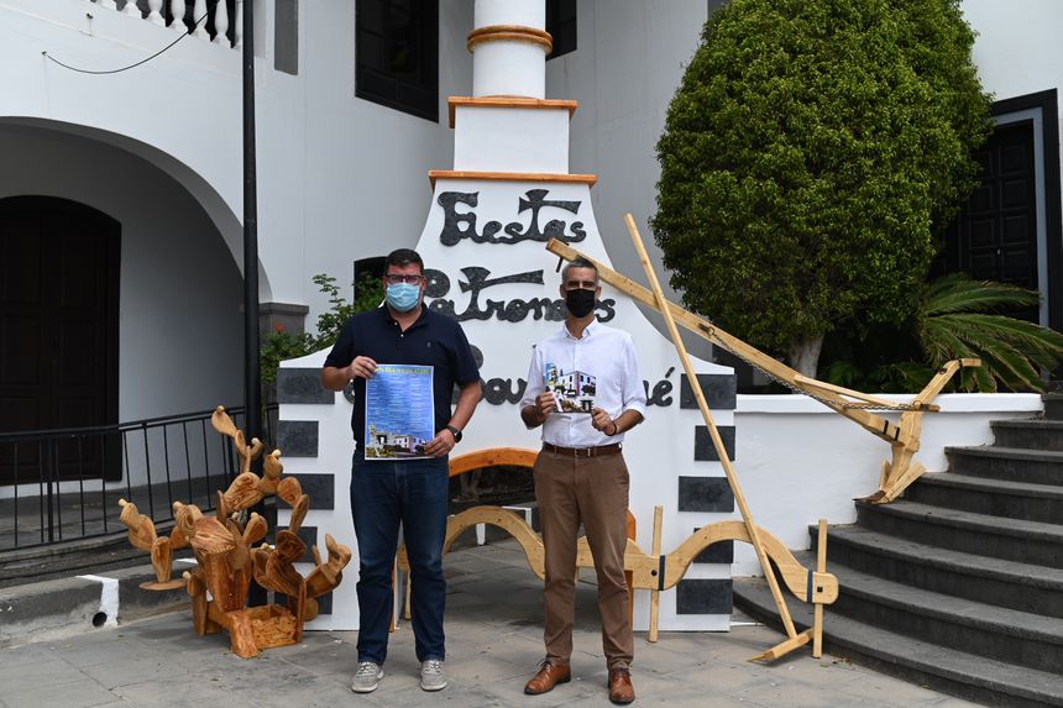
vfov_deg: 37.8
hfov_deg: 54.4
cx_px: 532
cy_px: 354
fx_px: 1033
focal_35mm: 35
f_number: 4.5
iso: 100
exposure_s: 1/640
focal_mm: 35
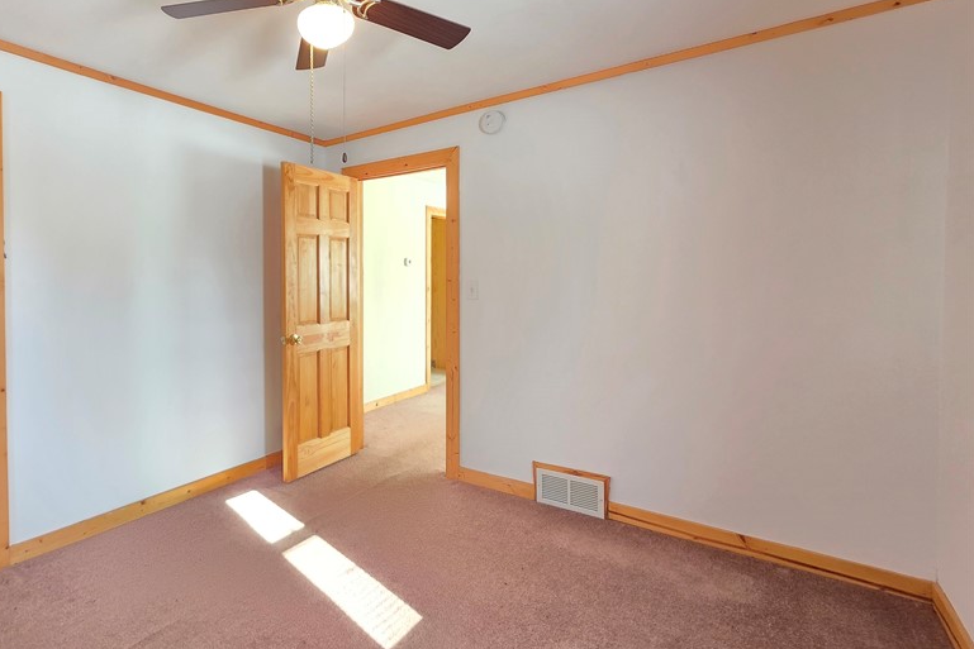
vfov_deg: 67.3
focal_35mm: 18
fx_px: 487
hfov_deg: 86.9
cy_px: 297
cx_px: 327
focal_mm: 2.2
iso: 250
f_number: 1.9
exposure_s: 1/120
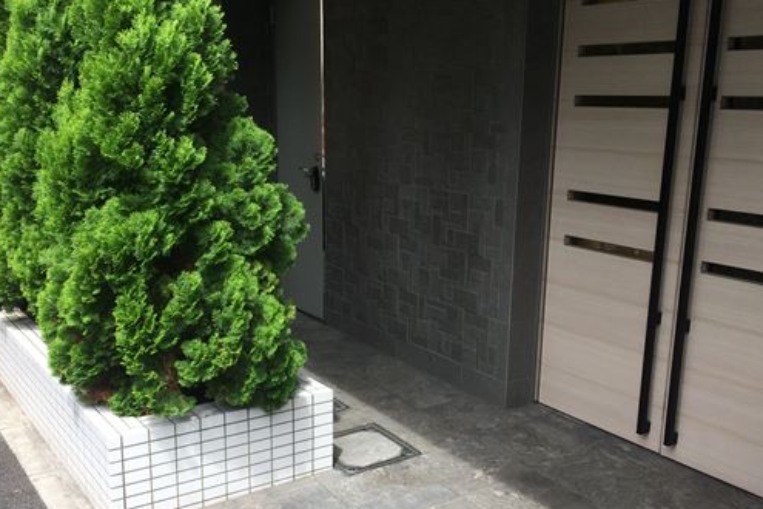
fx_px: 827
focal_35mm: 39
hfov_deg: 49.6
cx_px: 378
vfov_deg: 34.0
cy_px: 318
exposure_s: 1/954
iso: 32
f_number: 2.2
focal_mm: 4.15
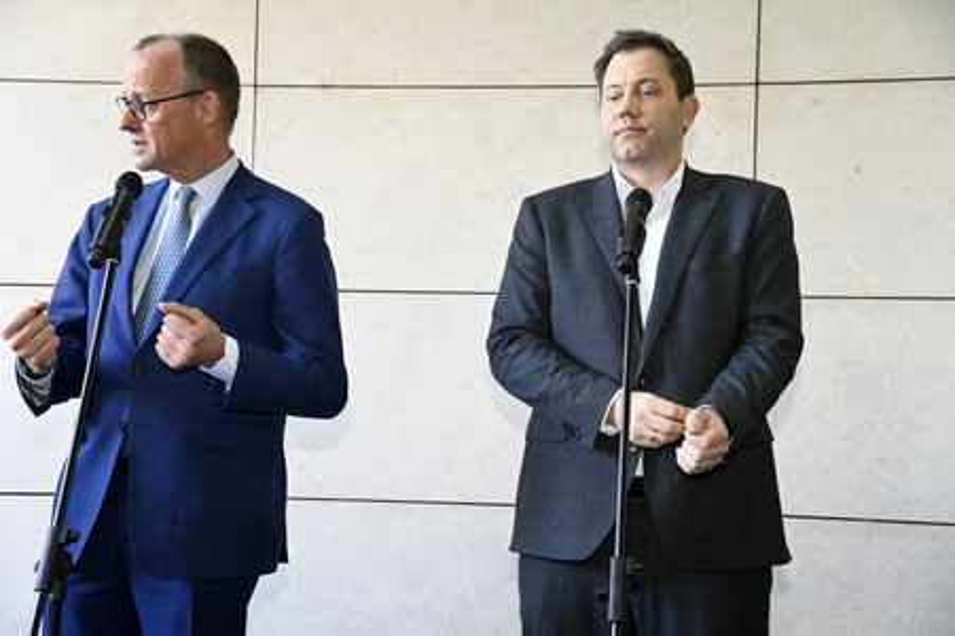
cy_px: 318
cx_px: 478
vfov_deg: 23.3
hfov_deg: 34.5
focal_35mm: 58
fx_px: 1537
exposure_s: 1/250
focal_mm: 58
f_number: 4.5
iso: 4000
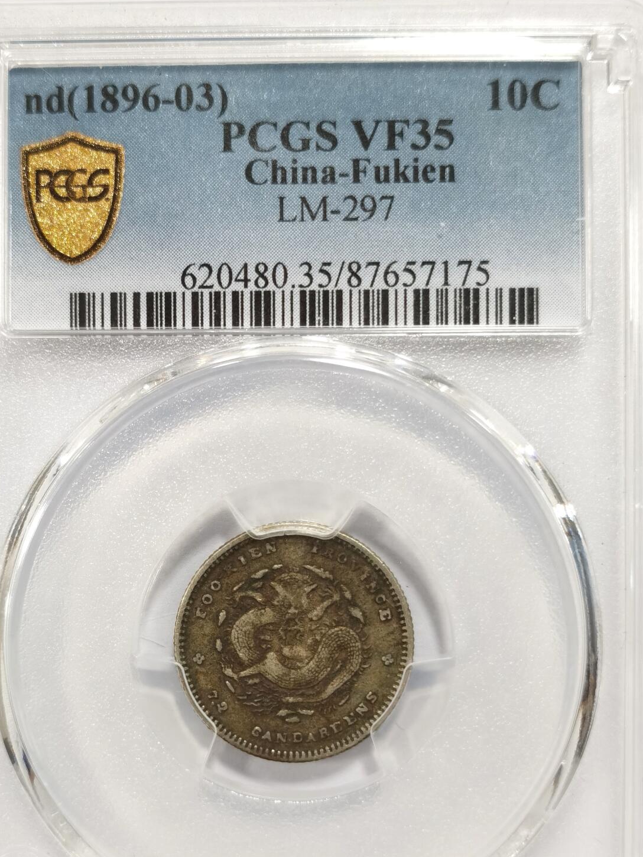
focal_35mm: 67
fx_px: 1660
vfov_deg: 28.9
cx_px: 290
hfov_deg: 21.9
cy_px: 496
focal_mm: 5.56
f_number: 16
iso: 160
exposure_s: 1/100
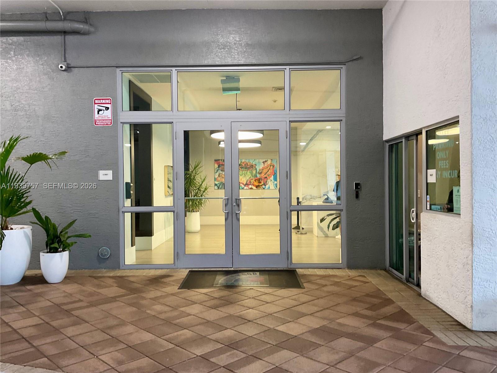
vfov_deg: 48.2
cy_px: 186
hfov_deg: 61.7
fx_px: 416
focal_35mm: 29
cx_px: 248
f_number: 1.8
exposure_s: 1/60
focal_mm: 3
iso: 100
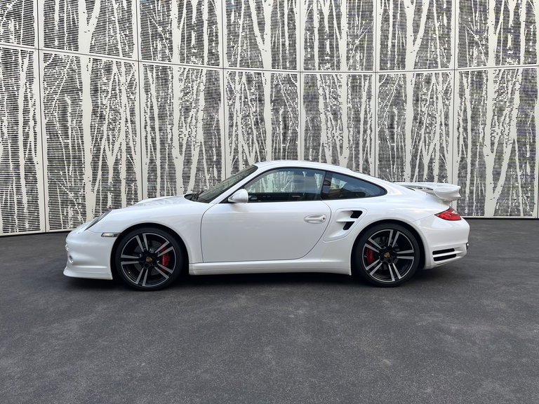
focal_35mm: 26
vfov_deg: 53.1
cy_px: 202
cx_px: 270
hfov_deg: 67.3
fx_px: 405
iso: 40
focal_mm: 5.1
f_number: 1.6
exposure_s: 1/122
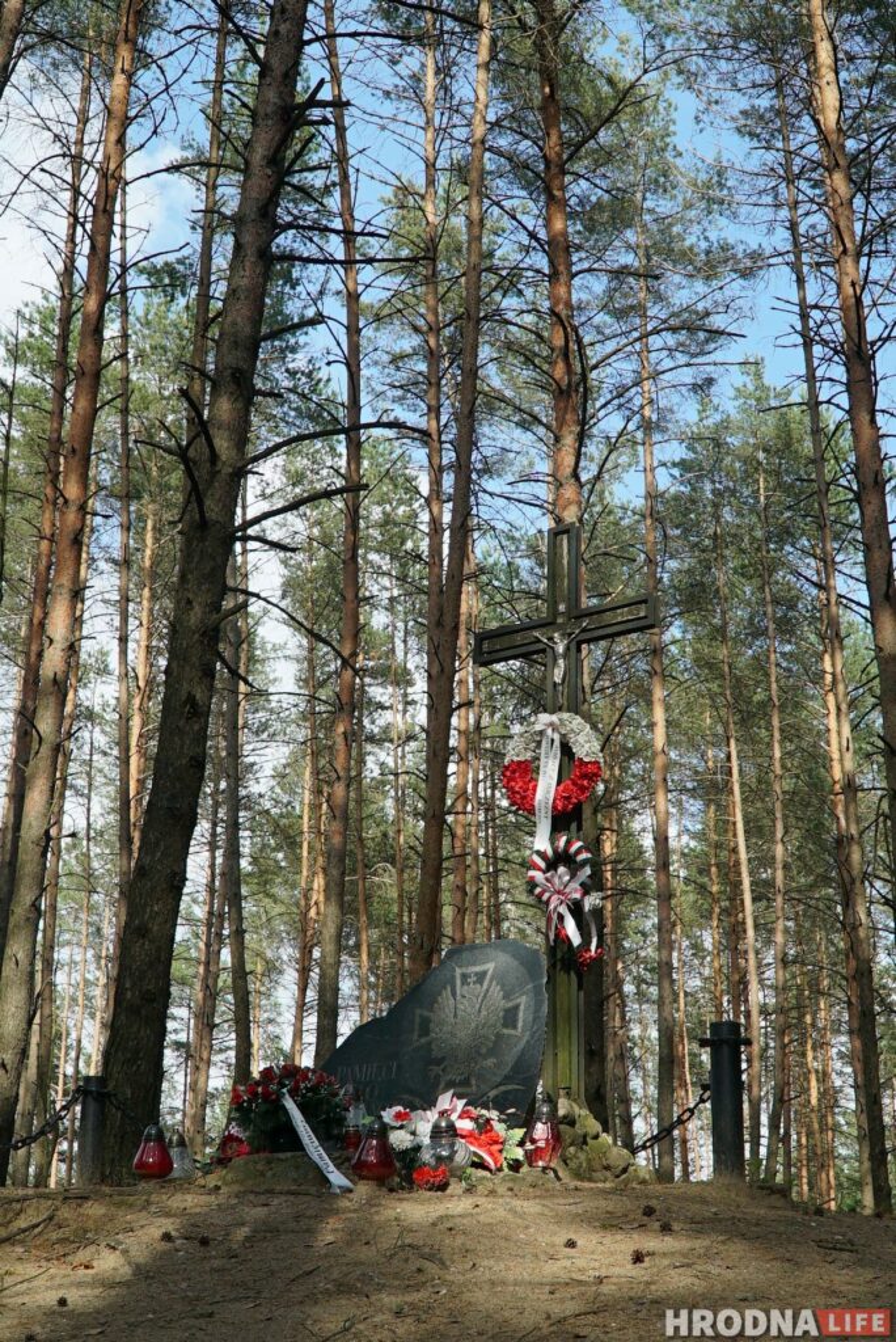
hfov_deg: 34.3
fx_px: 1454
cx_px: 448
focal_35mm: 39
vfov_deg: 49.5
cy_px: 671
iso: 160
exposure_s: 1/250
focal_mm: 26
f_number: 7.1
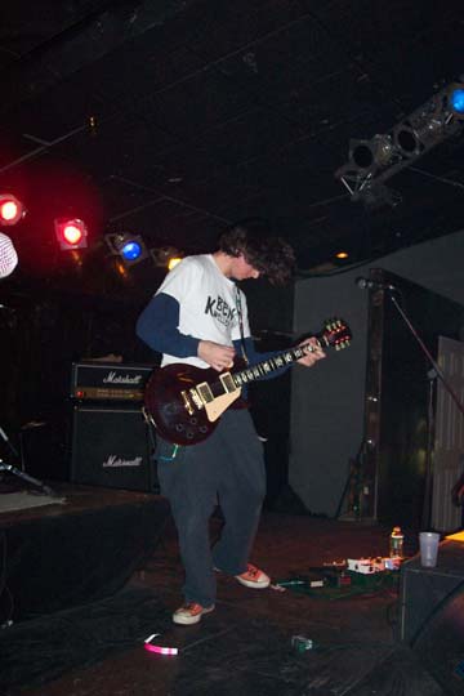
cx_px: 232
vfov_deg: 50.7
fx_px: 735
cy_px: 348
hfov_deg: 35.1
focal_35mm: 38
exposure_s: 1/30
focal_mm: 8
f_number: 2.8
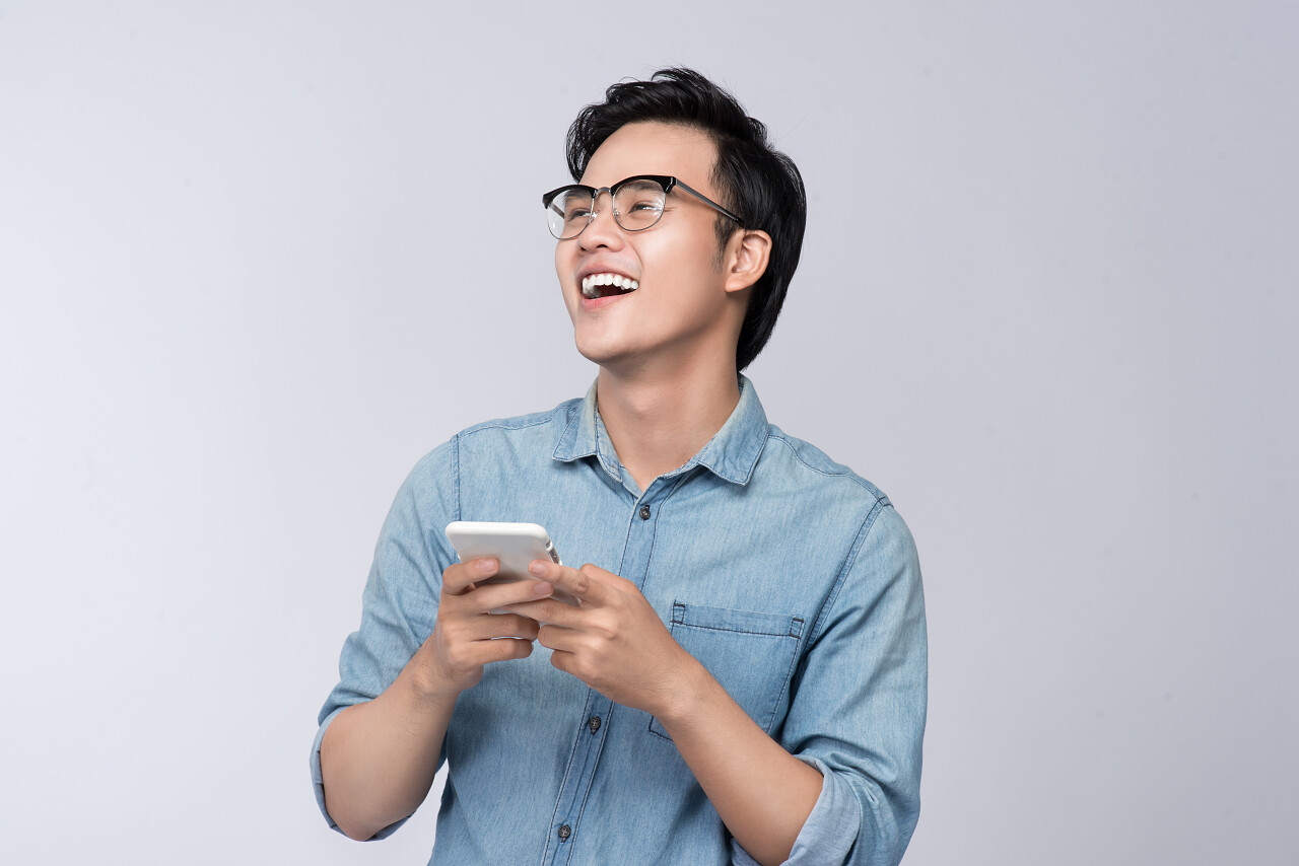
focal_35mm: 85
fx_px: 3068
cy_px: 433
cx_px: 650
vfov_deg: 16.1
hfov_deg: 23.9
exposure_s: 1/125
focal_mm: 85
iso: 100
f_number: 9
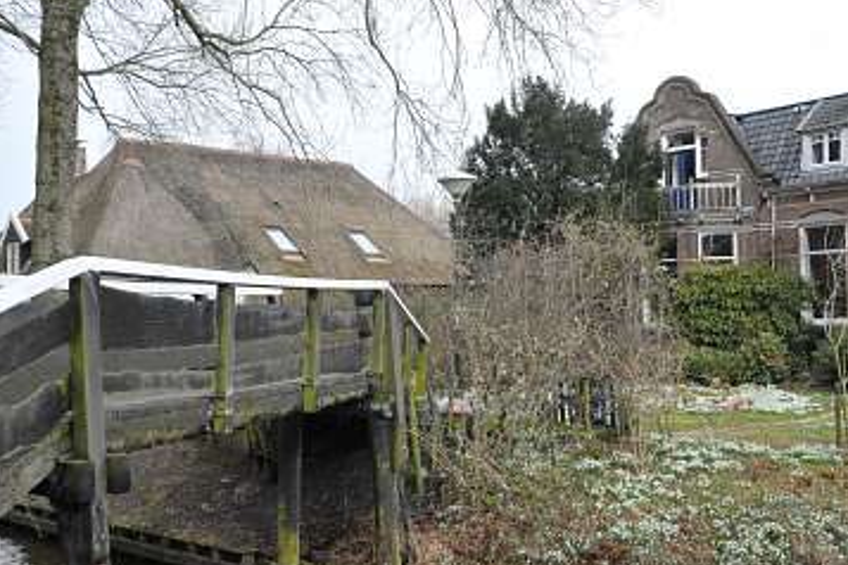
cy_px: 329
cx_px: 375
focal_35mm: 40
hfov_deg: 48.8
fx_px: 933
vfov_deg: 33.6
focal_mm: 21
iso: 320
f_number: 6.3
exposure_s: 1/200
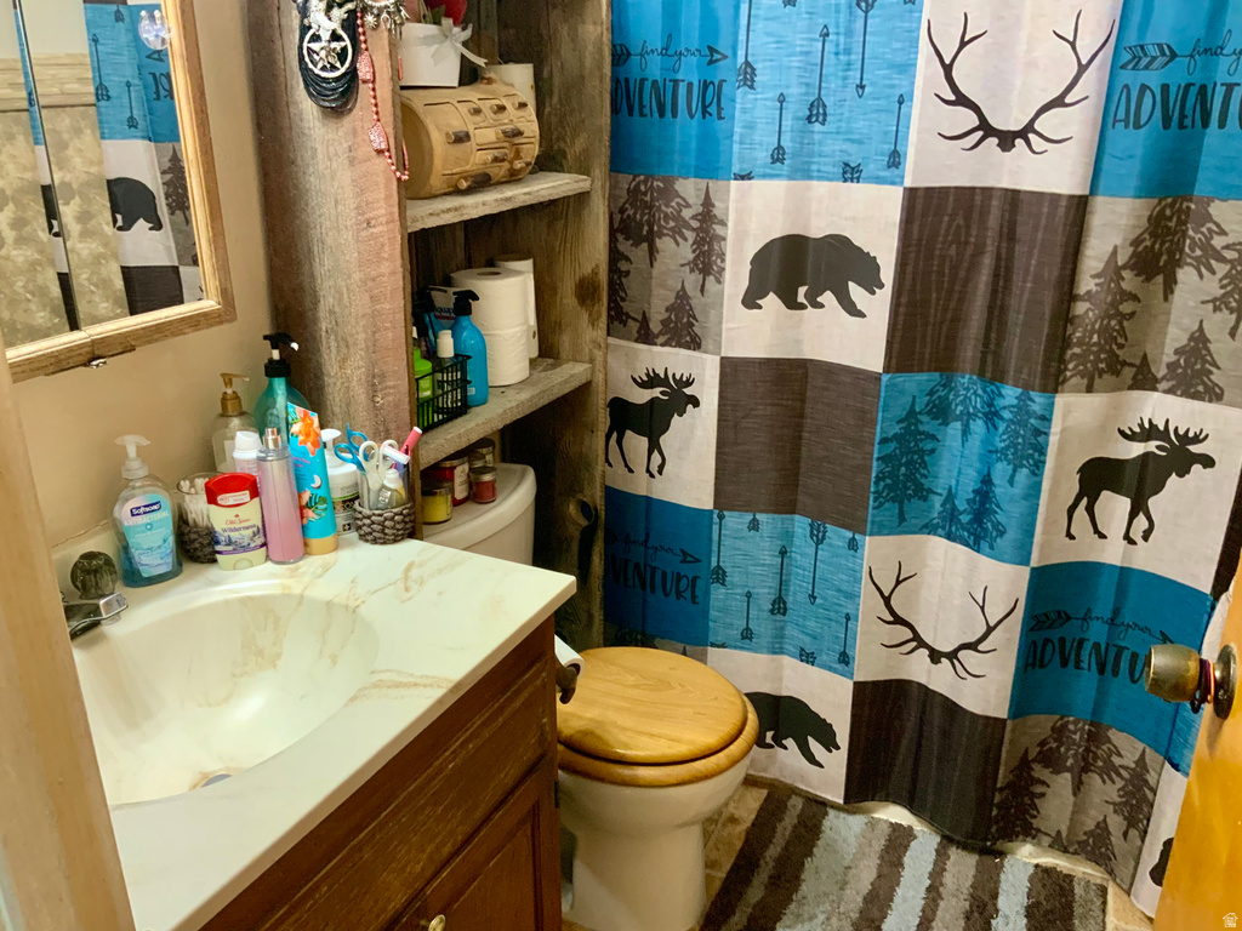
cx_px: 621
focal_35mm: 29
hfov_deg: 61.7
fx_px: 1041
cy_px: 466
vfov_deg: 48.2
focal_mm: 3
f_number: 1.8
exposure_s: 1/60
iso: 200
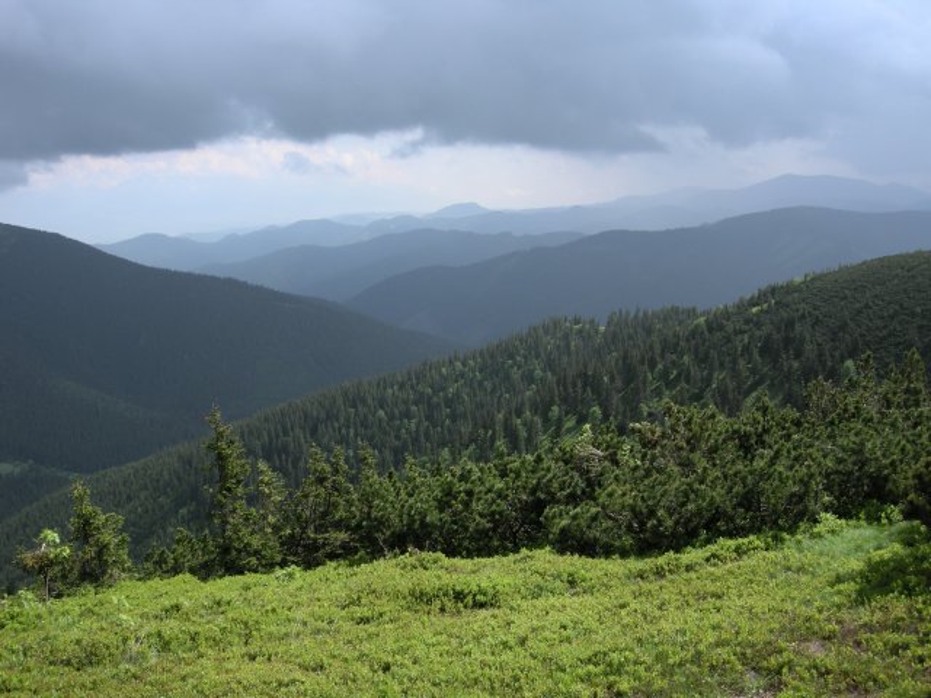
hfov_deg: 51.4
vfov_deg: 39.7
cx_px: 466
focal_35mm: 36
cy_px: 349
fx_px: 968
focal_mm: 7.5
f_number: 5.4
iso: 64
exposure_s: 1/196
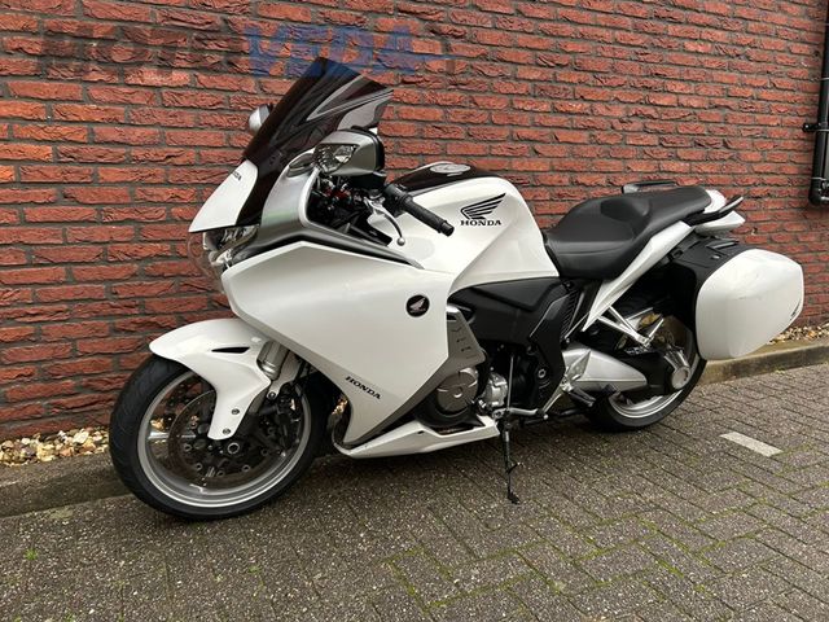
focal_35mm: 26
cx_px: 414
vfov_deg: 53.1
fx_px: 623
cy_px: 311
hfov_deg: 67.3
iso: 125
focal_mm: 5.7
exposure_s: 1/100
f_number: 1.5
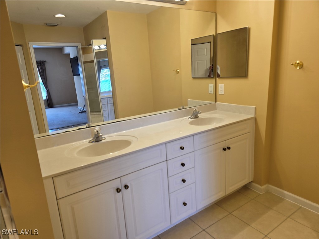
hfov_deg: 73.9
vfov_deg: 58.9
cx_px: 160
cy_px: 120
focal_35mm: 23
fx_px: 212
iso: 64
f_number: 1.7
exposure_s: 1/120
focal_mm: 6.3
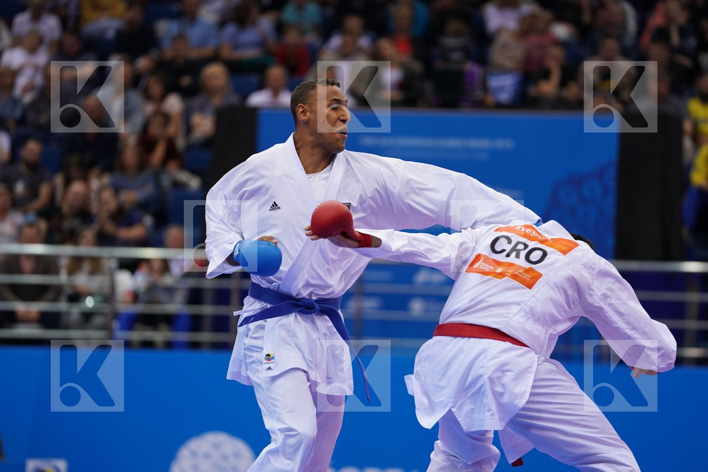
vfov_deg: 6.9
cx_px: 354
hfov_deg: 10.3
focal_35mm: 200
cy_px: 236
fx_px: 3933
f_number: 2.8
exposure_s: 1/1000
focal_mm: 200
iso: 1250
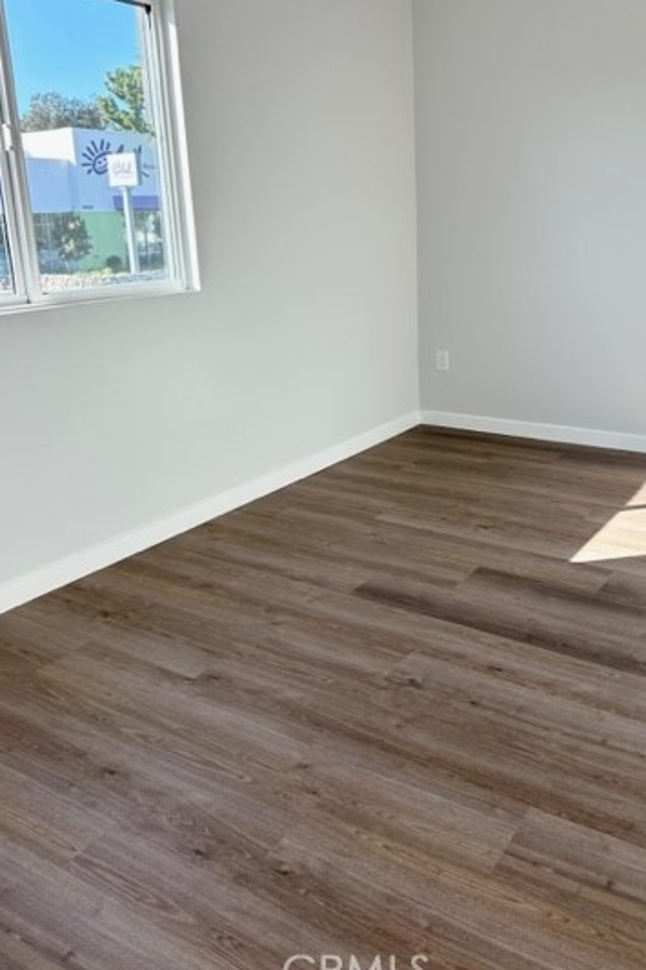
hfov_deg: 43.4
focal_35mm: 30
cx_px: 388
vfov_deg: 61.7
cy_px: 415
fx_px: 808
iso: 80
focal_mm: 6.86
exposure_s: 1/310
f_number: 1.78
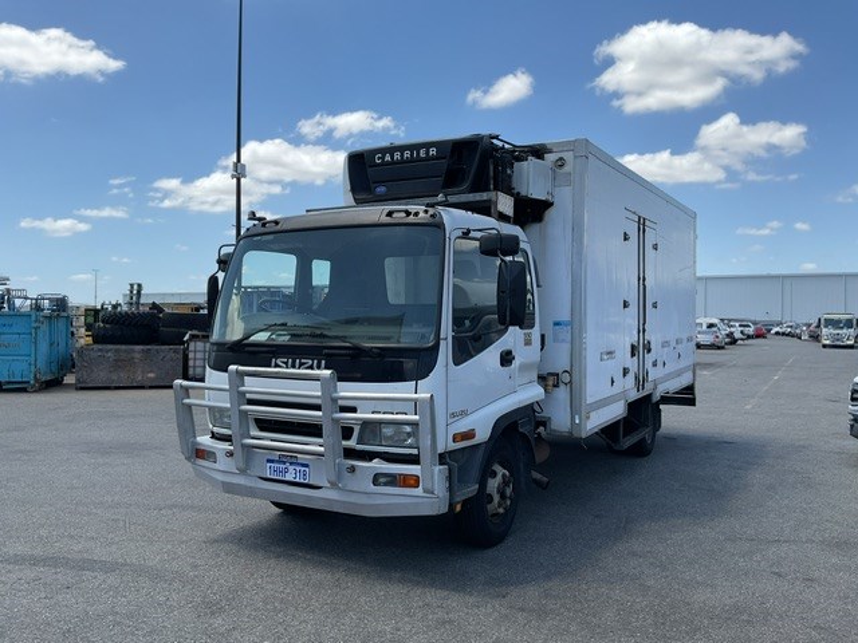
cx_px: 429
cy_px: 322
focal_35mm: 29
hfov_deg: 61.7
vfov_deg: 48.2
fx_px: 719
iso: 16
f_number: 1.8
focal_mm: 3
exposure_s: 1/1451
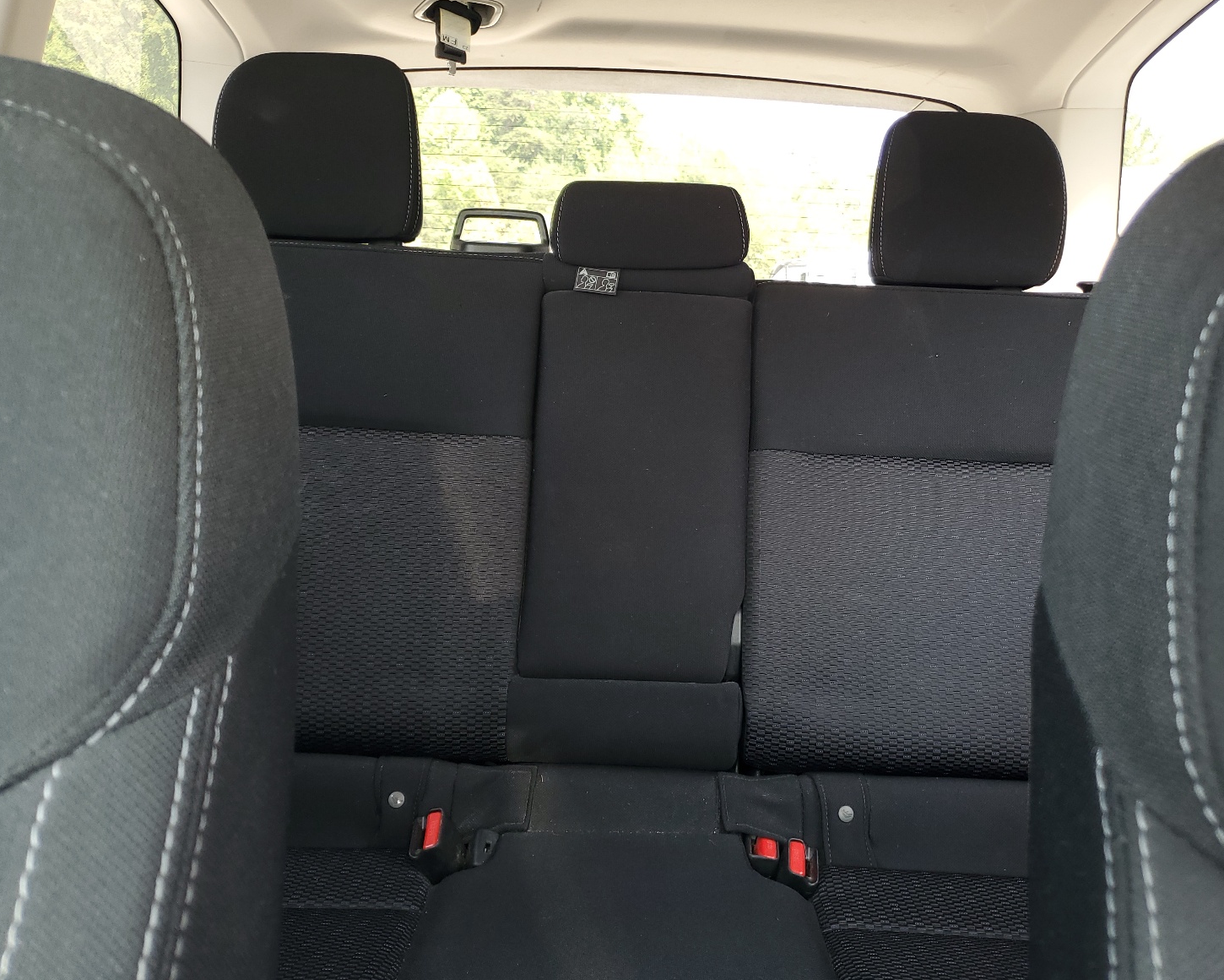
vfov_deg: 51.5
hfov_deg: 62.1
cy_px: 475
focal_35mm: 28
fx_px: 1014
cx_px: 656
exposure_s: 1/60.2
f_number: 1.5
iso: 54
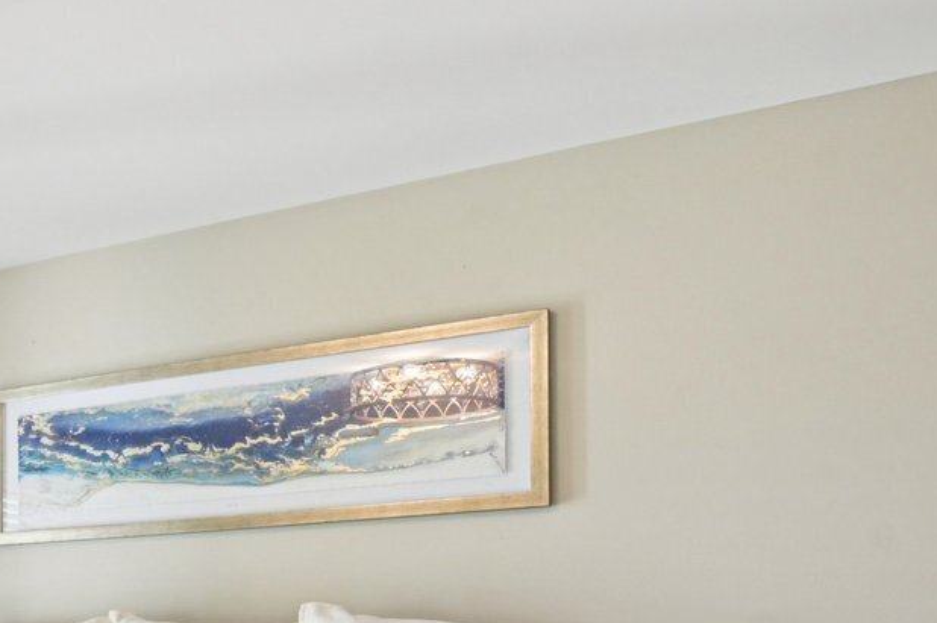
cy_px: 687
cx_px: -461
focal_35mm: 53
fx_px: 1378
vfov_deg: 23.8
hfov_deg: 26.9
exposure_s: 1/15
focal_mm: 16
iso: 140
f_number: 8
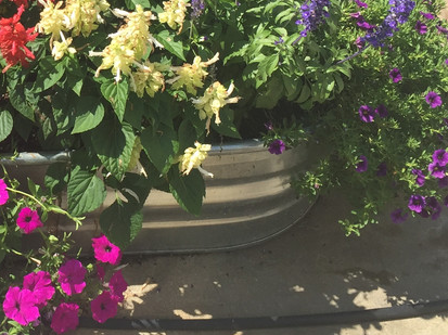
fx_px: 970
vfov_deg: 19.3
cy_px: 41
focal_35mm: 75
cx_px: 10
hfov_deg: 24.9
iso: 32
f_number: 2.2
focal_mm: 4.15
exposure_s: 1/1068
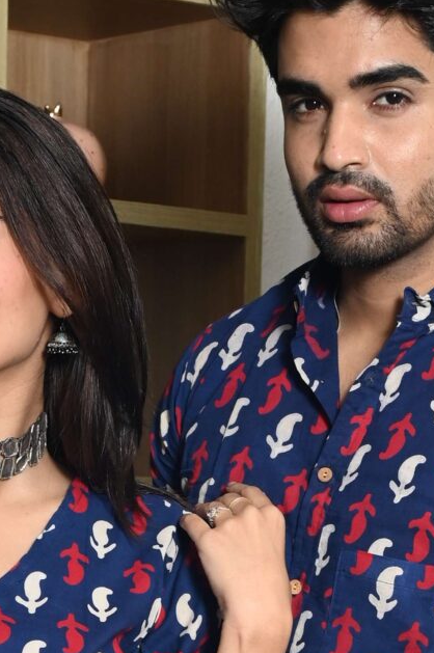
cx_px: 100
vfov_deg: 11.4
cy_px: 1077
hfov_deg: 8.0
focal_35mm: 171
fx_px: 3099
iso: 400
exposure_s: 1/160
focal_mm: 42
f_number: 5.6
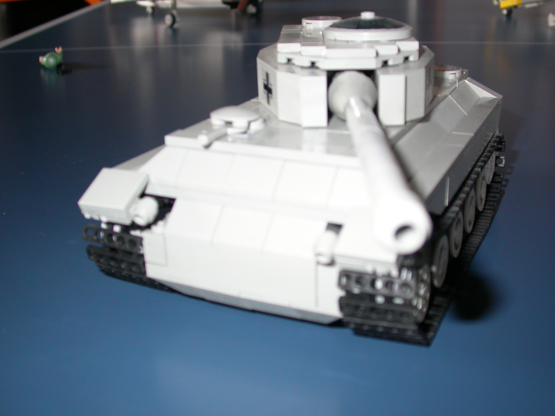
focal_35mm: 45
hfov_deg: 42.1
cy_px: 206
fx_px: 721
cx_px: 298
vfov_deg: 32.2
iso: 100
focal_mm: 7.85
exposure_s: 1/60
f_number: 2.6
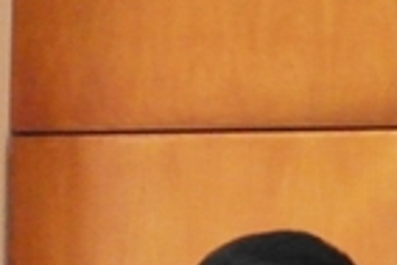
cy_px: 483
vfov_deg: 4.2
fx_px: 3588
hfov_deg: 6.3
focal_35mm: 325
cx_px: 296
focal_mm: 50
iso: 400
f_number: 5.6
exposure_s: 1/40
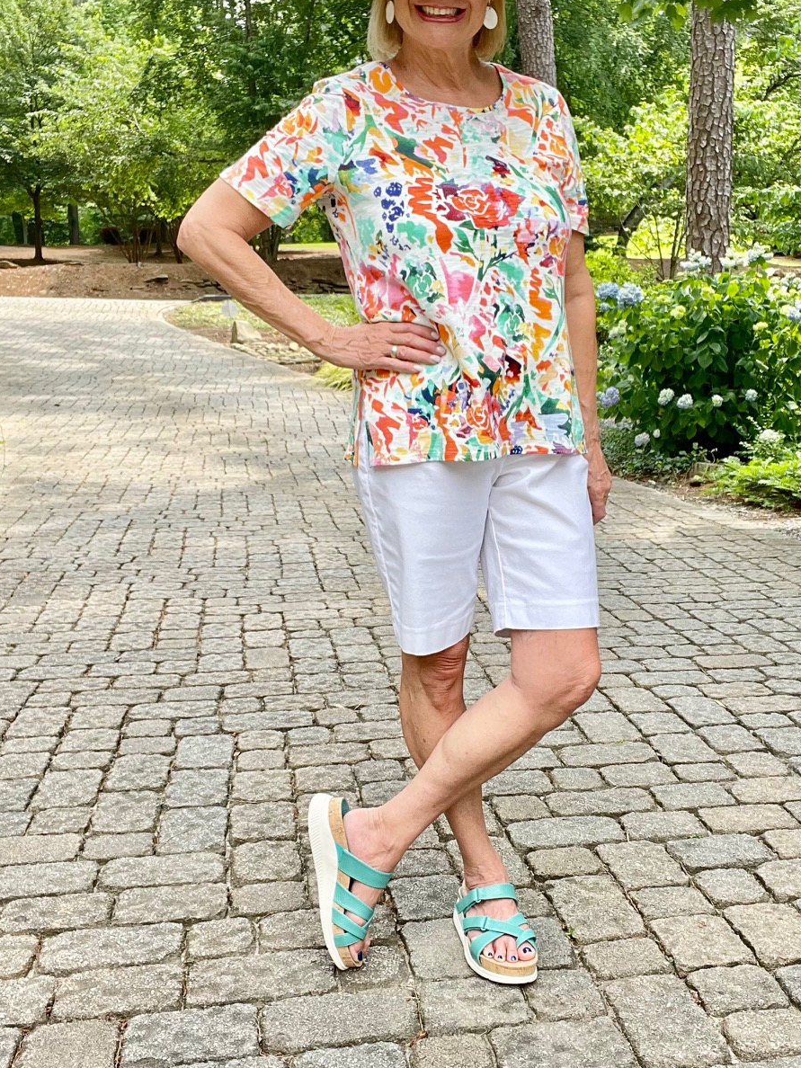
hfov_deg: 36.7
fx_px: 1203
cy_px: 540
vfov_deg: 47.9
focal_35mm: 39
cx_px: 475
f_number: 2.2
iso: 25
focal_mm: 2.71
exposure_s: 1/214
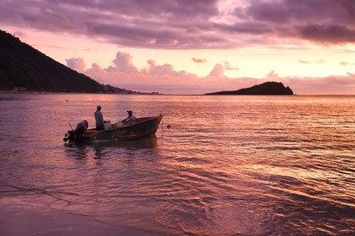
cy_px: 118
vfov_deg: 28.6
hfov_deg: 41.9
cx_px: 176
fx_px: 463
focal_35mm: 47
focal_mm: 46
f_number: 5.6
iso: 1250
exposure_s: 1/25
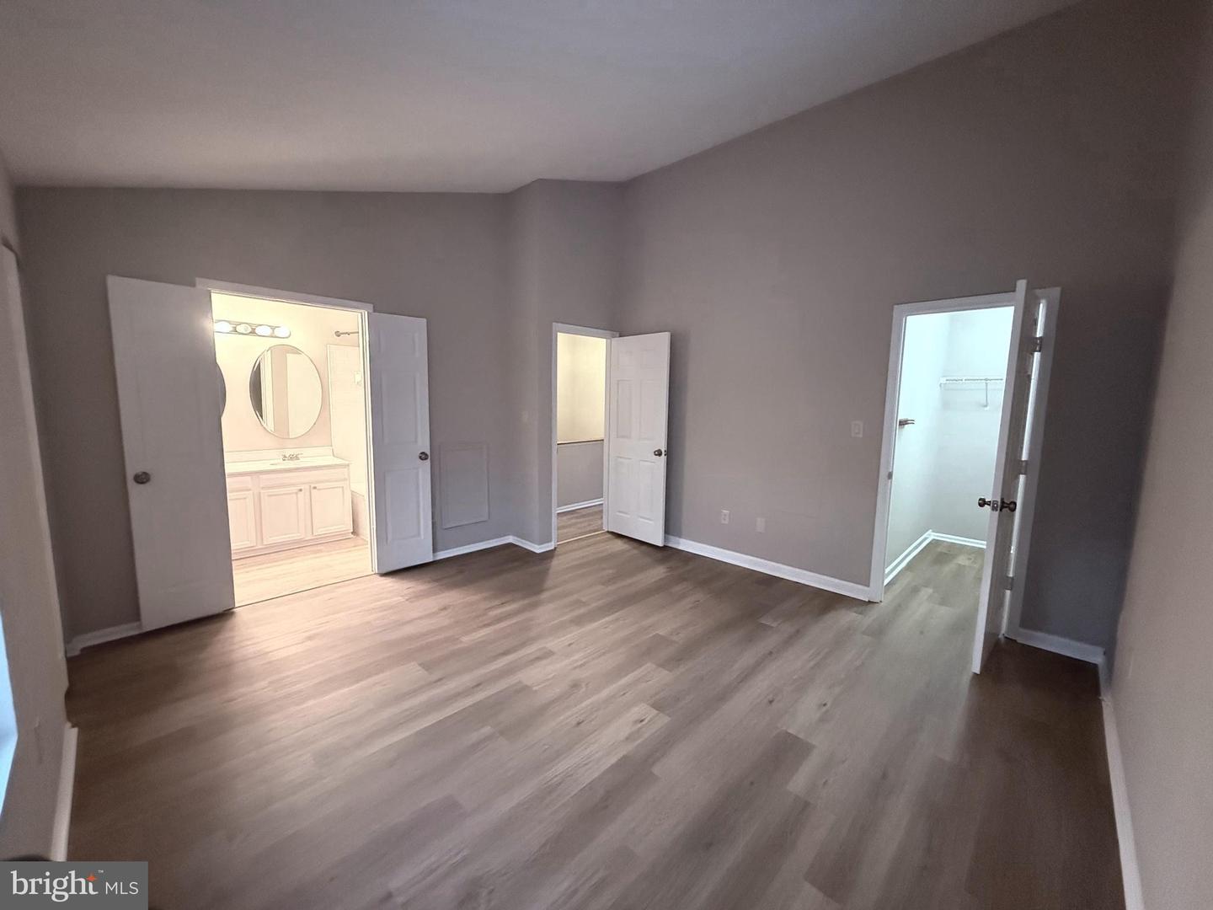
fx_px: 491
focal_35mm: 14
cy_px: 455
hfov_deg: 102.1
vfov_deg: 85.7
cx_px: 606
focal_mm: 2.22
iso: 1250
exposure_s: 1/60
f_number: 2.2
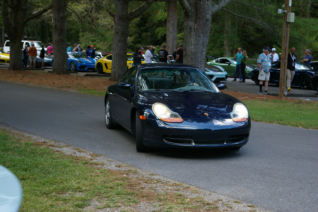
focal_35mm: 60
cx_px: 159
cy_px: 106
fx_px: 530
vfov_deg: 22.6
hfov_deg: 33.4
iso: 200
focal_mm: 40
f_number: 5.6
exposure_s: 1/90
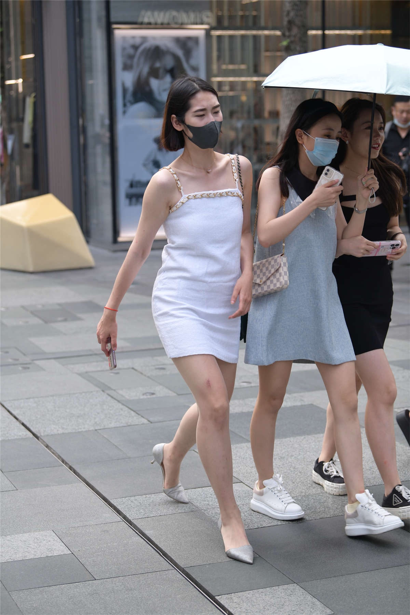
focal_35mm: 78
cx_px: 205
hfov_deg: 17.5
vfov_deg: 26.0
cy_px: 308
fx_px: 1332
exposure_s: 1/500
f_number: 3.5
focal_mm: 78
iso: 500
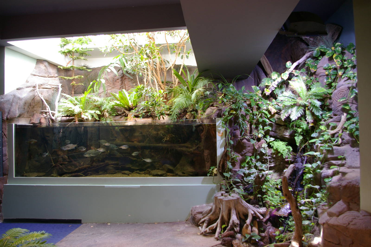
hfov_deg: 67.4
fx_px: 278
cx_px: 186
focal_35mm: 27
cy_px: 124
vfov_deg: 47.9
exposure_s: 1/15
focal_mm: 18
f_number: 4.5
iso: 400
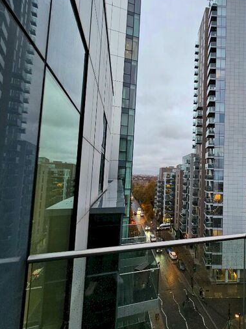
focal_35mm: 18
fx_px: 171
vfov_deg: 87.8
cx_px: 195
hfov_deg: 65.5
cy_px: 161
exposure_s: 1/50
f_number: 2.2
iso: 250
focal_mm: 2.2
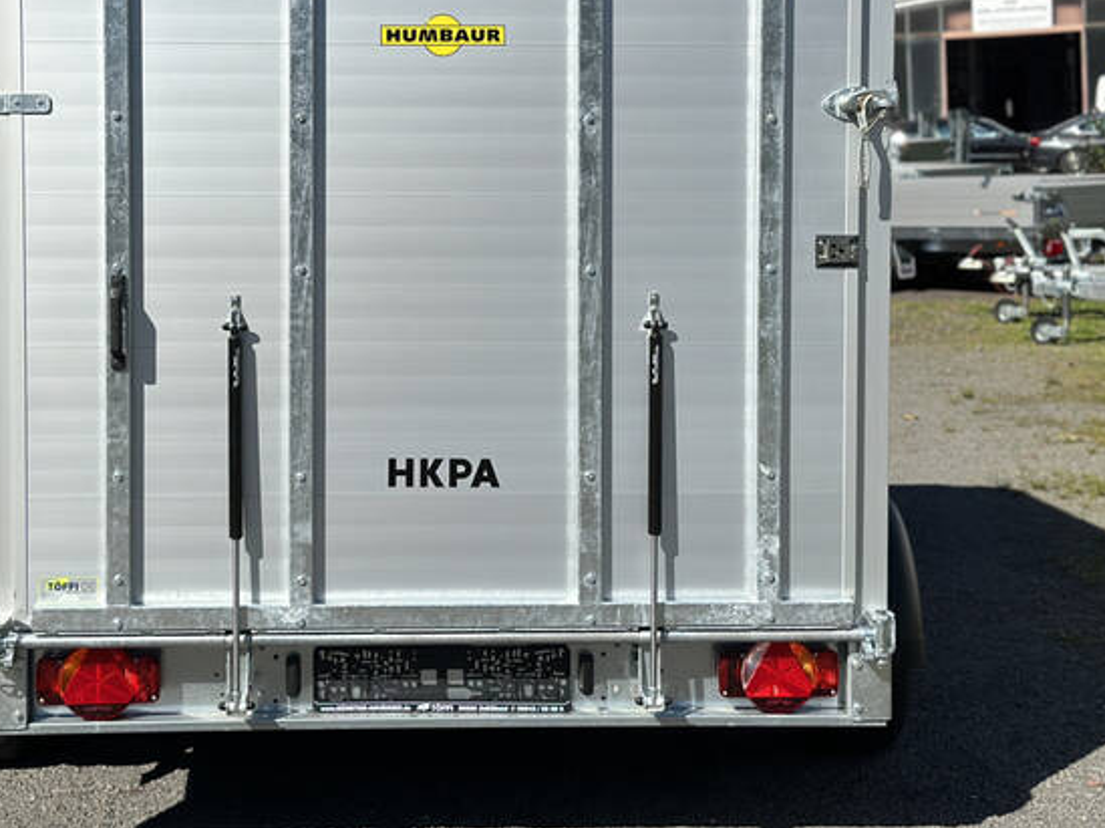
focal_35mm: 70
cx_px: 451
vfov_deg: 20.9
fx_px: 2233
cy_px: 274
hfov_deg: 27.7
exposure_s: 1/10870
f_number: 1.78
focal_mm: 6.86
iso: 100
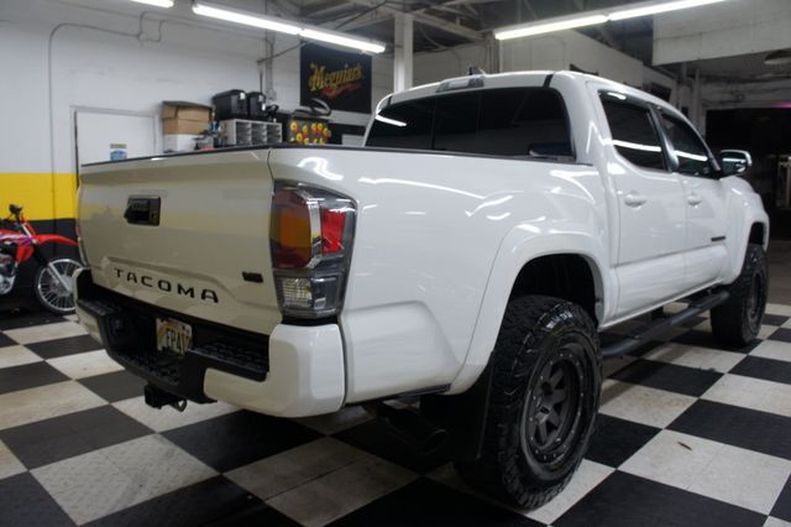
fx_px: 593
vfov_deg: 47.9
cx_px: 396
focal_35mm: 27
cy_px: 264
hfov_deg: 67.4
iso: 200
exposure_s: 1/30
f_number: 4
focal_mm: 18
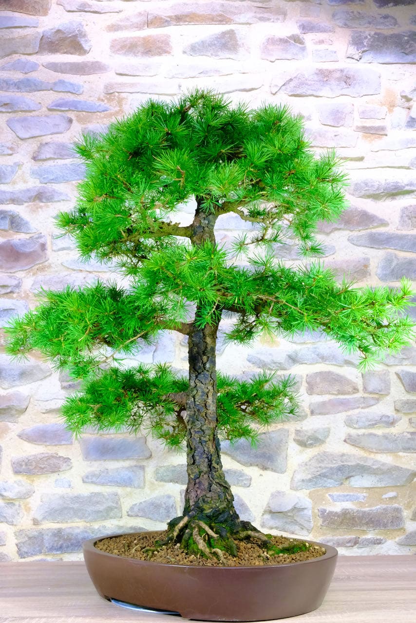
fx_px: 849
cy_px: 312
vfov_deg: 40.3
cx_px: 208
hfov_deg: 27.5
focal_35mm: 49
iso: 3200
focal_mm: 32.9
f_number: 13
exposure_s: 1/30
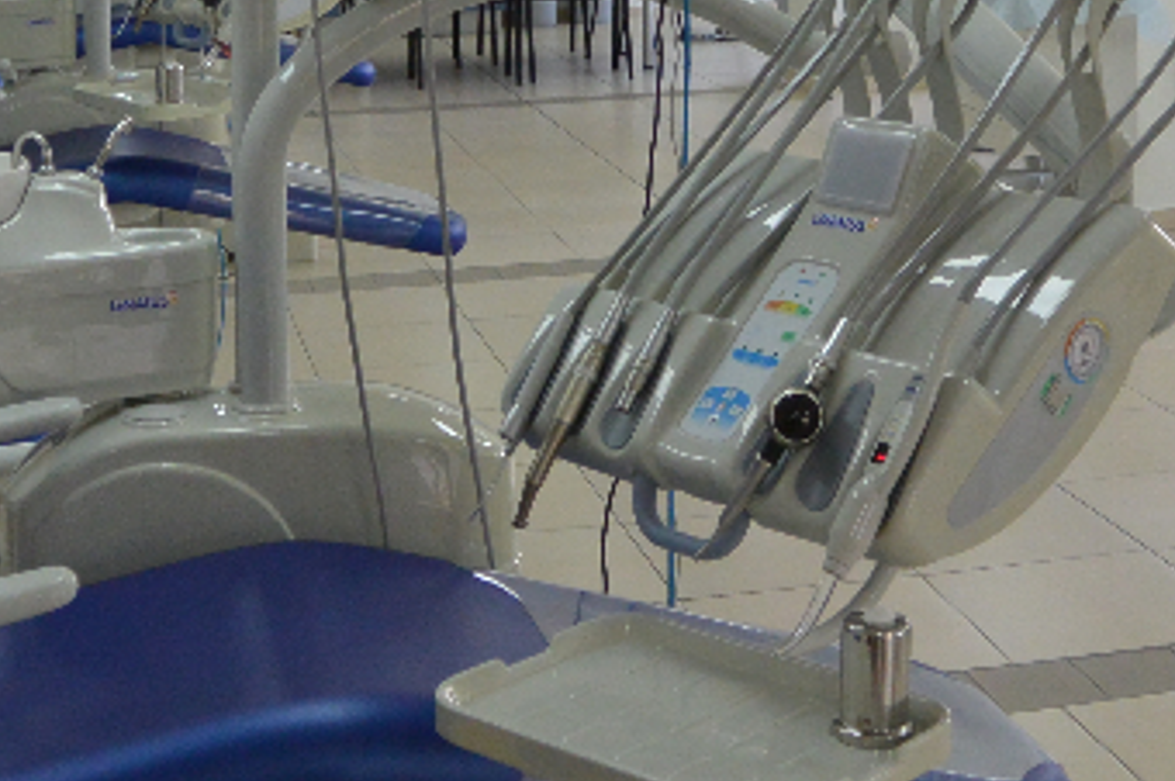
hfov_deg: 27.7
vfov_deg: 18.1
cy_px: -12
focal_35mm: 73
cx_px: 657
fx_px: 2380
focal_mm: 11.8
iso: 400
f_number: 3.8
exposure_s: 1/125
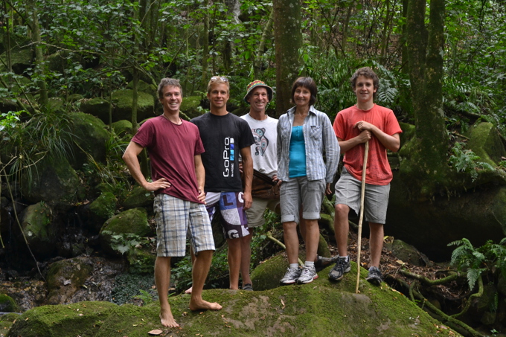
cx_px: 253
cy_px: 168
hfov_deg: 24.6
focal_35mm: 82
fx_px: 1159
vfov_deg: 16.5
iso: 400
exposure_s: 1/20
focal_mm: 55
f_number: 5.6
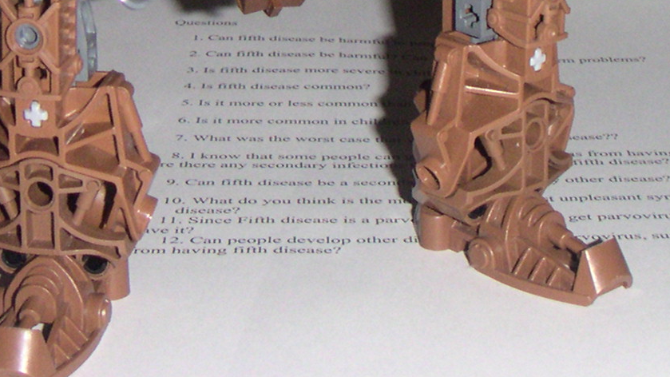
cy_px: -210
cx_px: 284
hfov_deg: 21.1
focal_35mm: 101
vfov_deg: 11.4
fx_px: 1794
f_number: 6.6
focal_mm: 6
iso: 160
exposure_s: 1/50
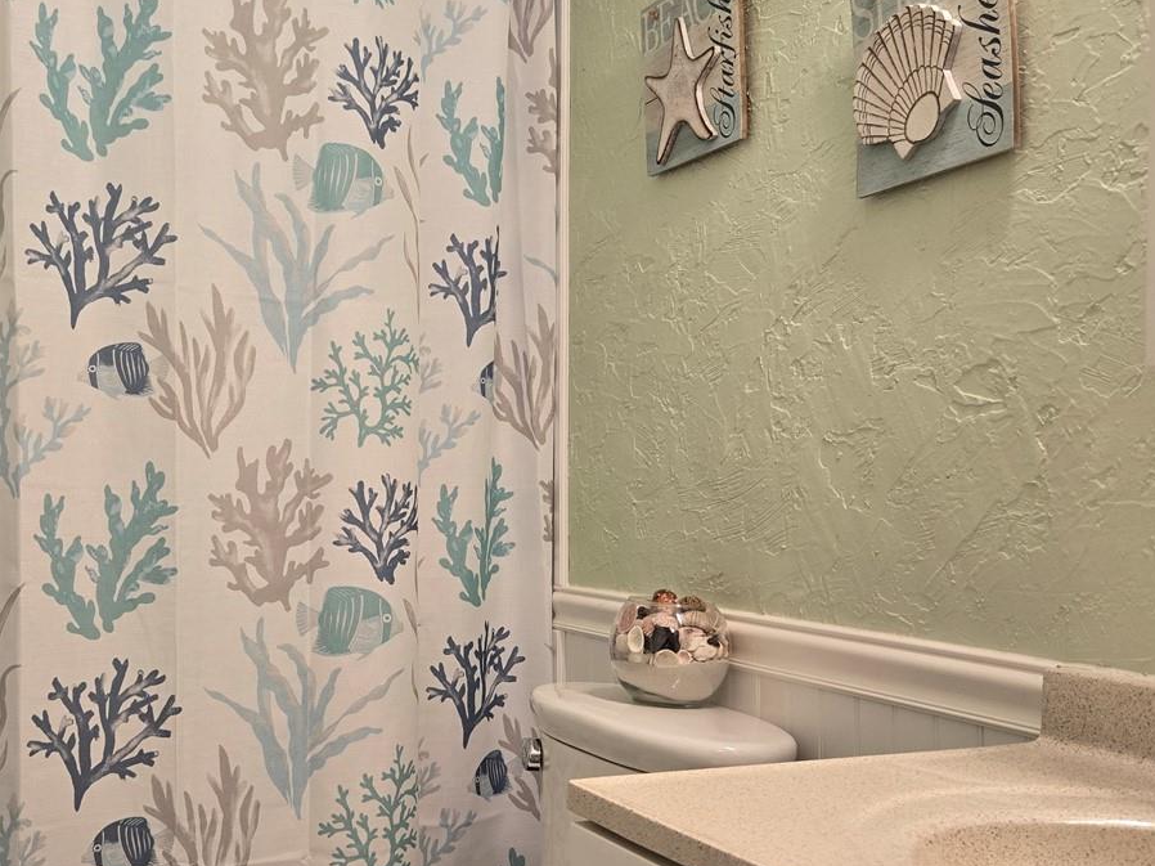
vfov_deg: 35.1
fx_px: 1368
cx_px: 431
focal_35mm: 41
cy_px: 479
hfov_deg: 45.4
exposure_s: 1/120
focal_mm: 5.4
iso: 125
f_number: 1.8
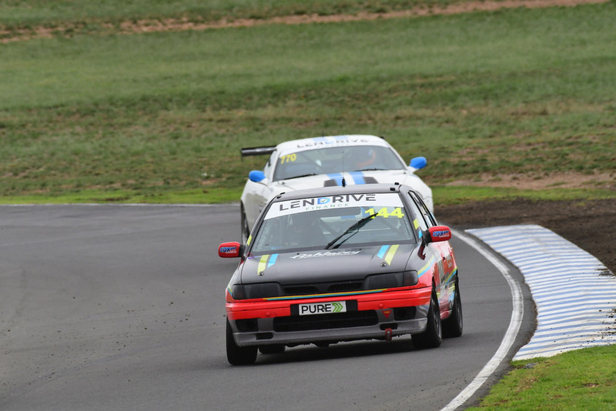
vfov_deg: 1.8
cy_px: 206
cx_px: 308
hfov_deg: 2.7
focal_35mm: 750
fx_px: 12837
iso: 640
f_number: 10
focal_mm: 500
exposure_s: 1/640
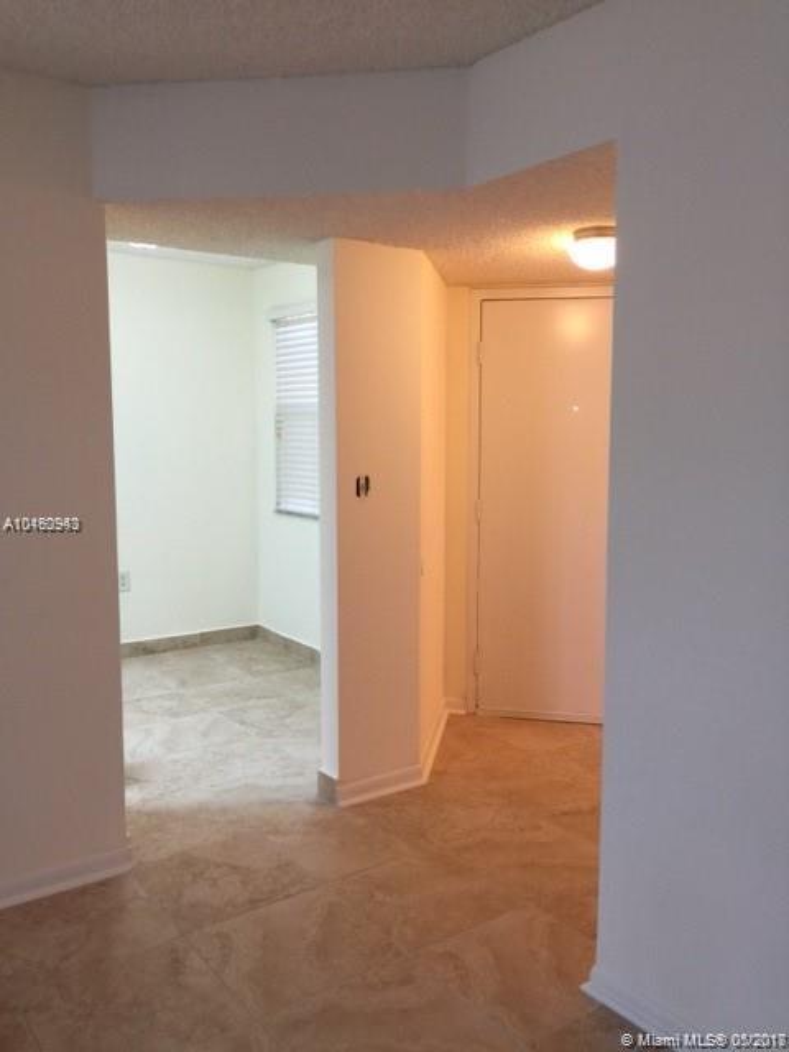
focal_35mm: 29
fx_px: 881
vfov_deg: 61.7
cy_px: 526
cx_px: 394
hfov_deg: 48.2
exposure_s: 1/15
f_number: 2.2
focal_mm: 4.15
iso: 32
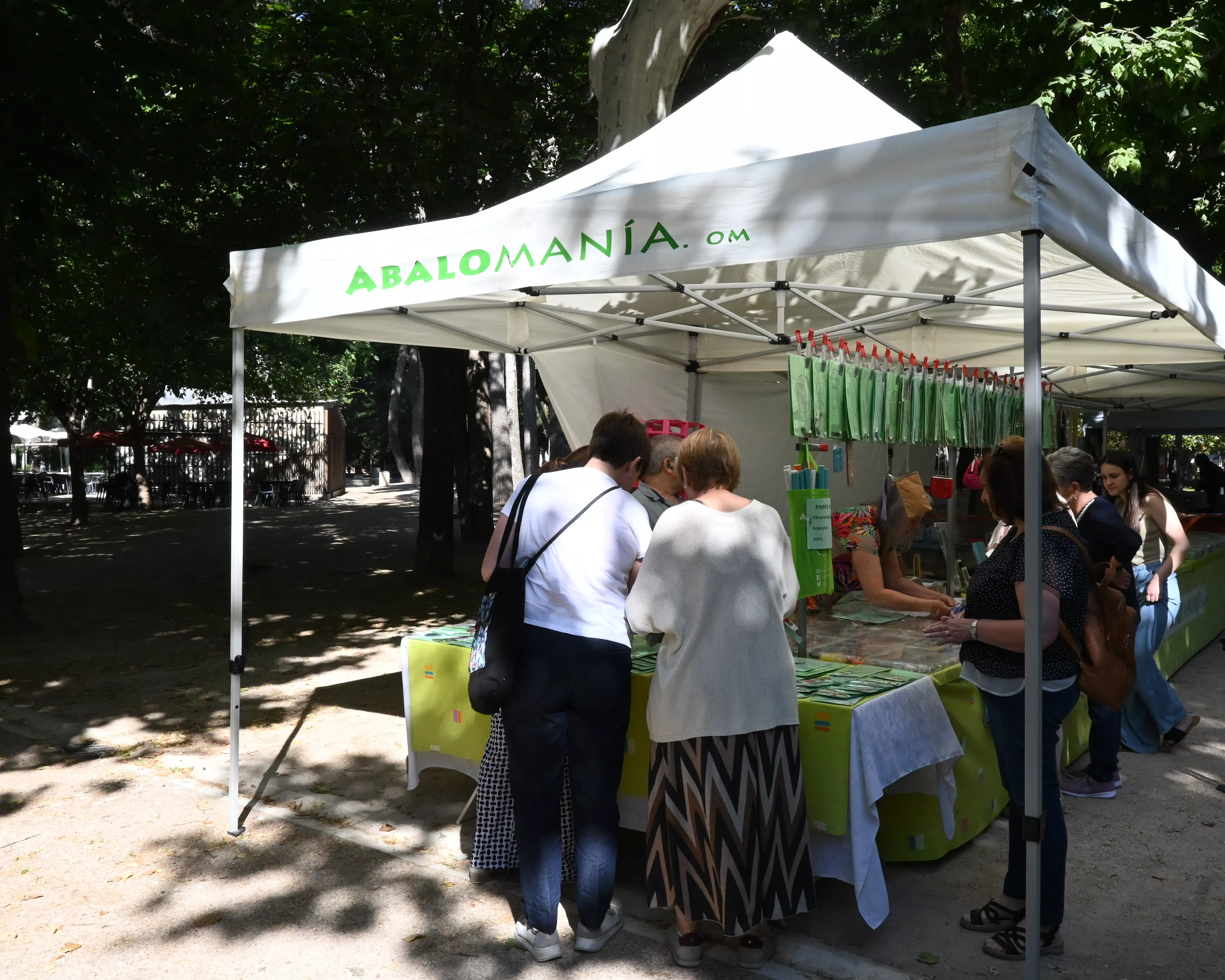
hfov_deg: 62.0
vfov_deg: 51.5
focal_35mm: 28
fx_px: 1015
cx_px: 691
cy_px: 499
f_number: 13
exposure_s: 1/640
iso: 1600
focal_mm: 16
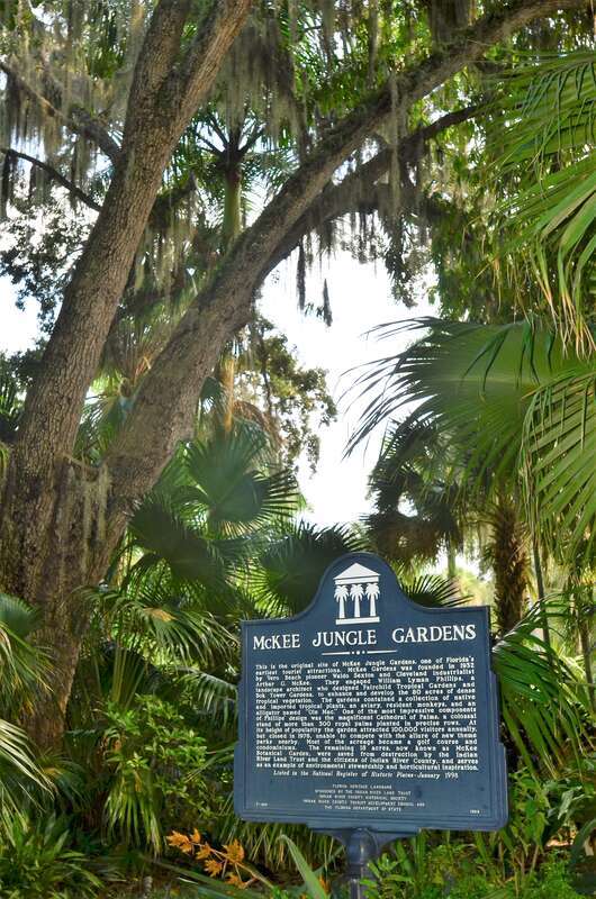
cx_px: 298
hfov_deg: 29.7
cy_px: 450
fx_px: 1122
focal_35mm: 45
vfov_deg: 43.7
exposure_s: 1/250
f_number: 5
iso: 200
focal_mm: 30
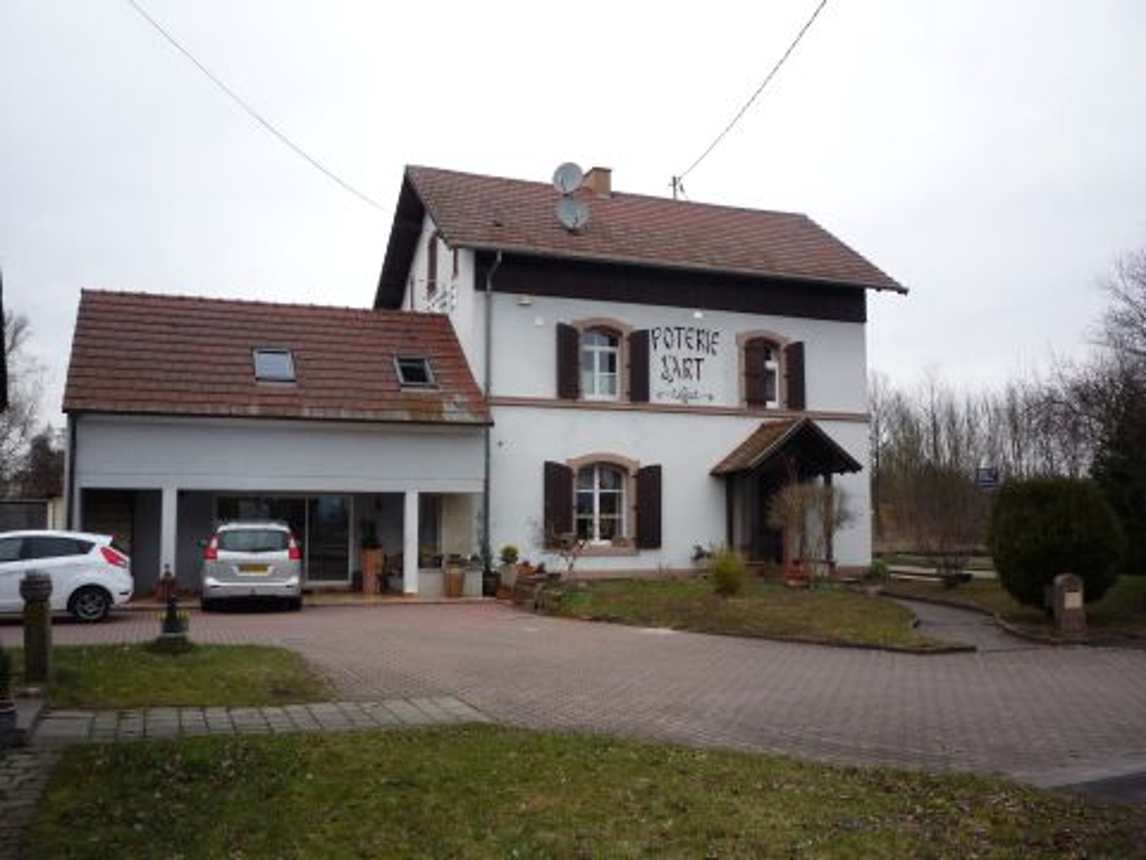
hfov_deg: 56.8
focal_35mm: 32
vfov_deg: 44.2
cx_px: 573
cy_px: 430
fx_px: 1059
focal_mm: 5.2
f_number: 4
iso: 100
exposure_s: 1/200
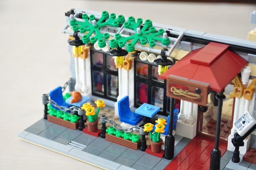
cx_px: 128
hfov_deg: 26.0
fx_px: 554
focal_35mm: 78
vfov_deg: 17.4
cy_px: 85
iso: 400
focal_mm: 52
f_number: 4.8
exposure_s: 1/40
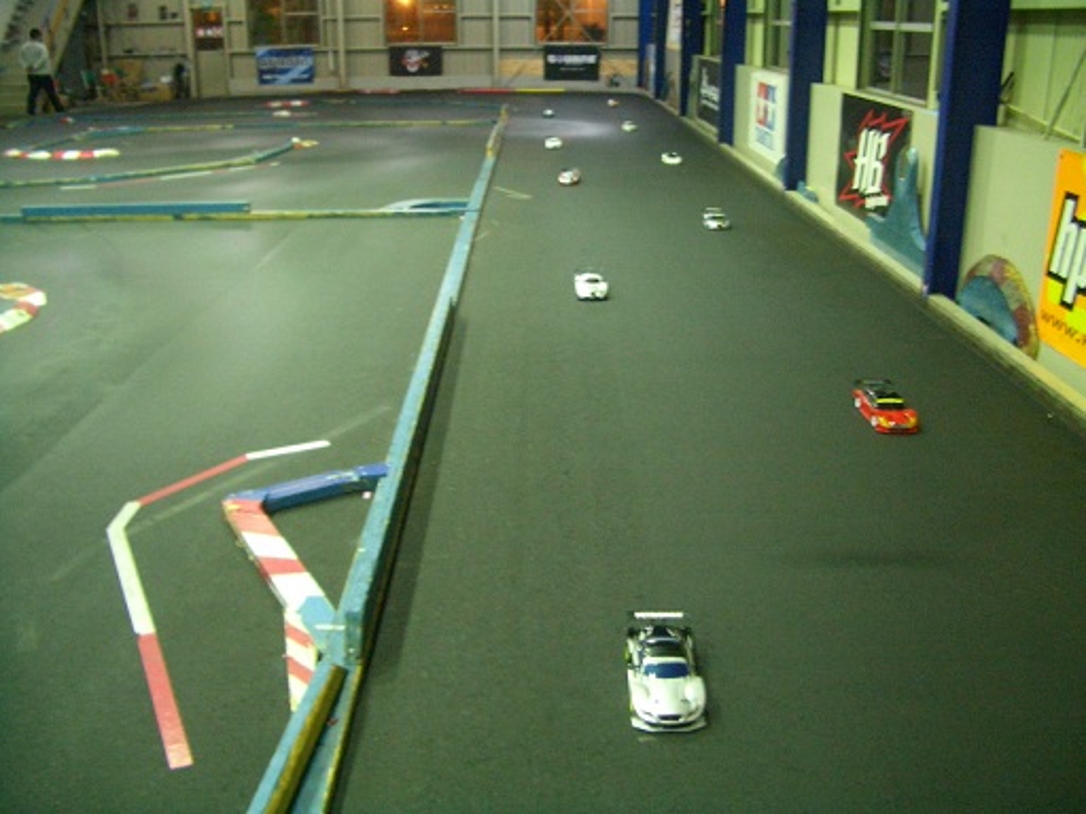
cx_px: 543
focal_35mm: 35
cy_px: 407
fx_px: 1098
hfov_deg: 52.6
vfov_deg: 40.7
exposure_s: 1/10
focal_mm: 5.8
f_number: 2.6
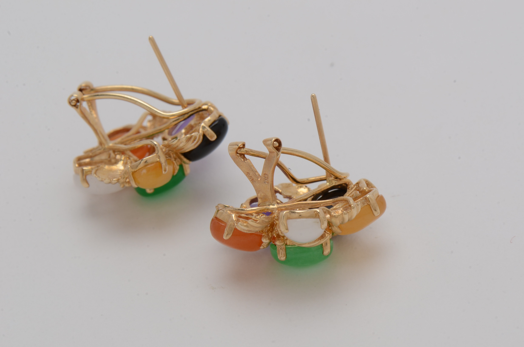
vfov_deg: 10.7
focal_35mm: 128
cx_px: 262
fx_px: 1852
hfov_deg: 16.1
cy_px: 174
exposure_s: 1/125
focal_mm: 85
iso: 200
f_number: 22
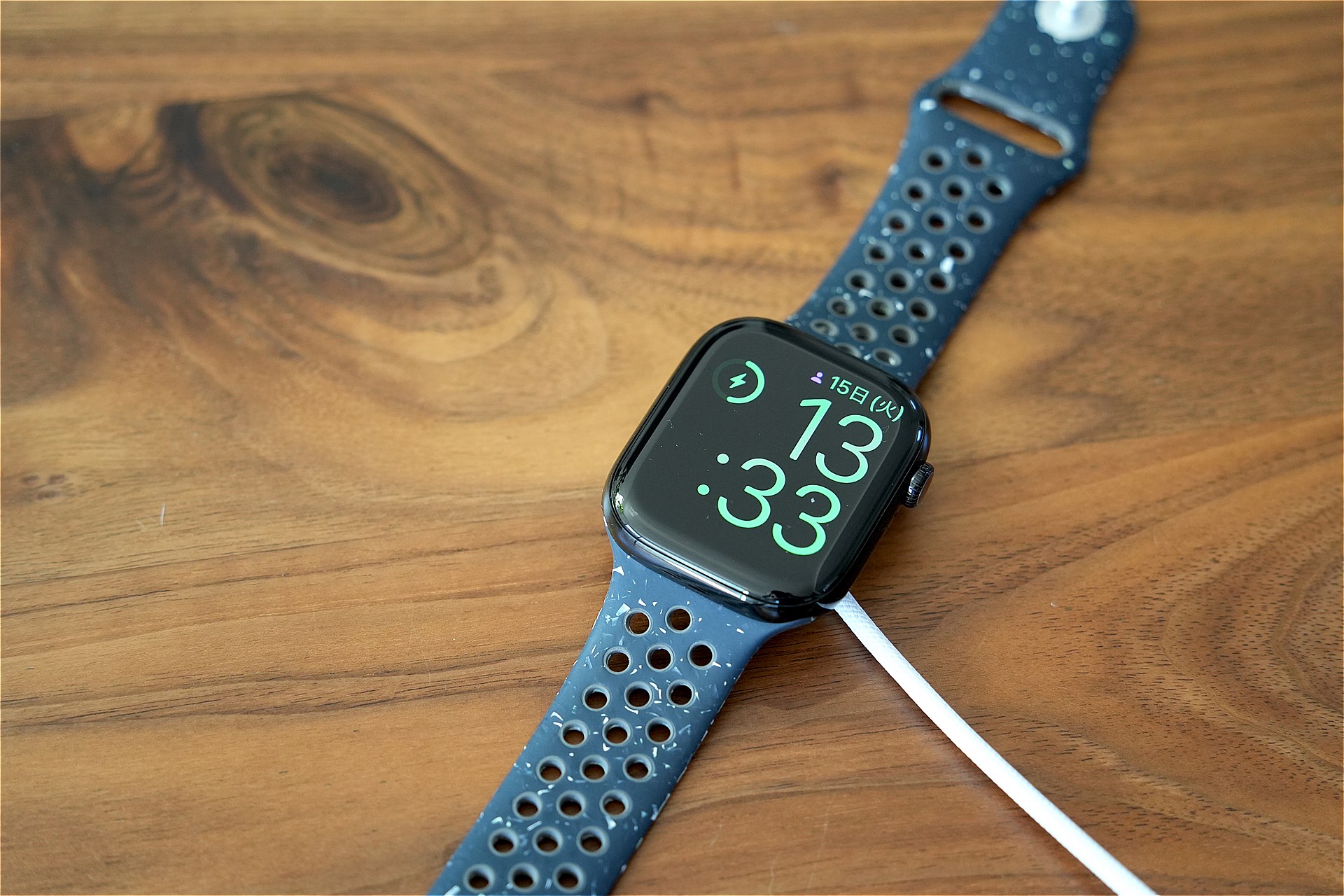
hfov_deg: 23.4
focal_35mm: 87
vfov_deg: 15.7
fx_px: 3248
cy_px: 448
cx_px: 672
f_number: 4.5
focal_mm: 87
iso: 2000
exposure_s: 1/100
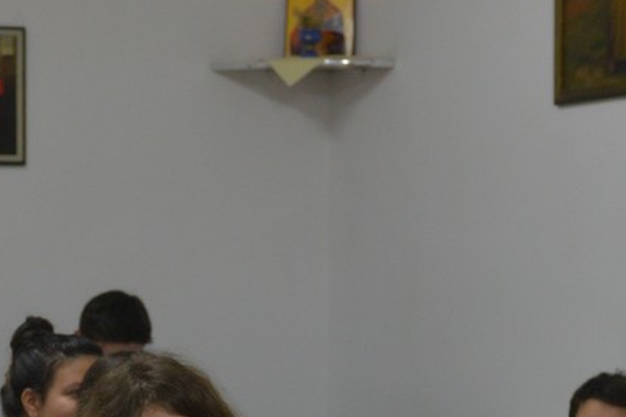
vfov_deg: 10.8
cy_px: 459
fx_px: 2173
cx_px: 163
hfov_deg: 16.3
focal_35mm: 125
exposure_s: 1/60
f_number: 2.8
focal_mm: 28
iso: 1000
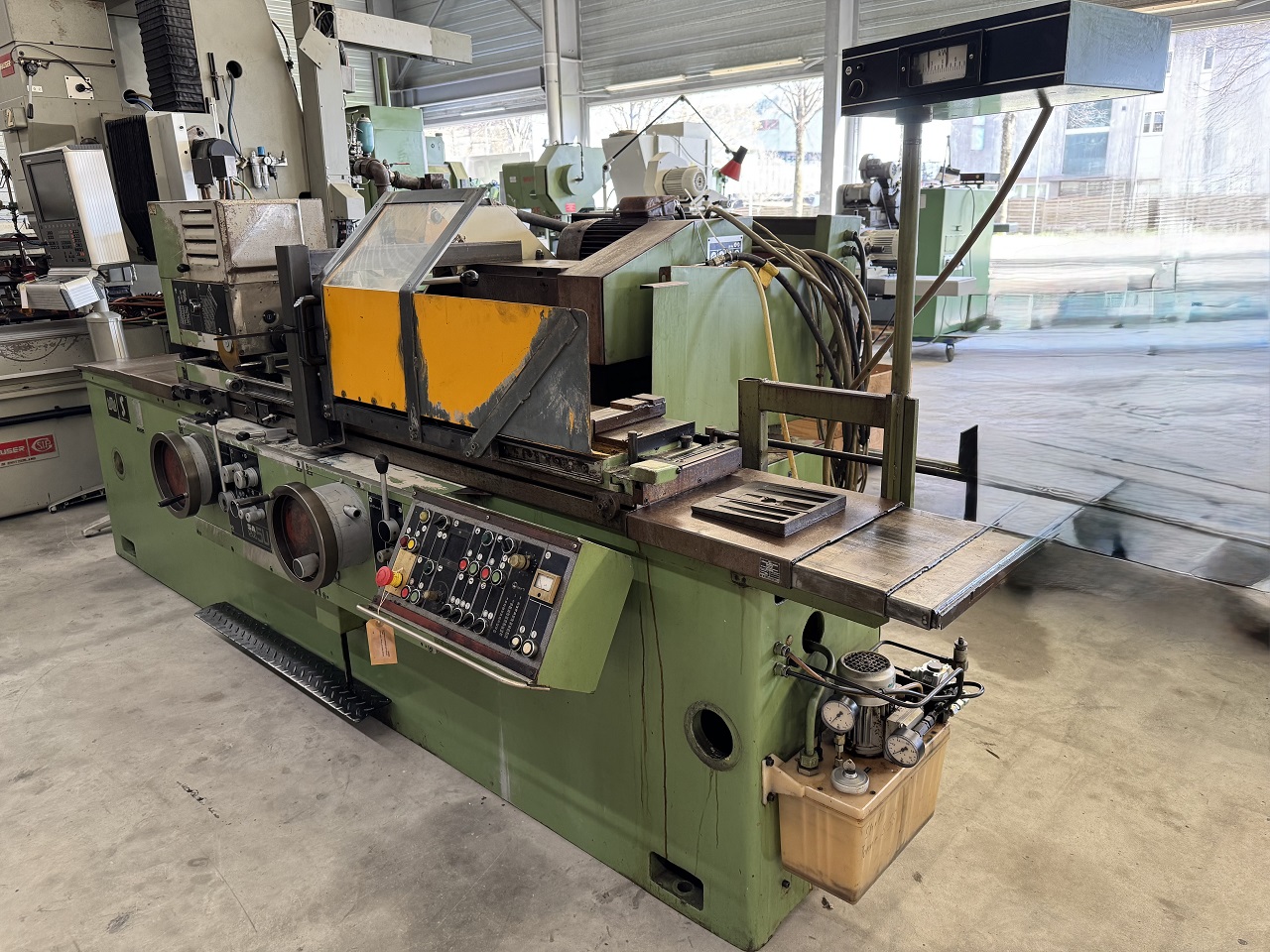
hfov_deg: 71.6
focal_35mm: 24
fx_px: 881
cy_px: 476
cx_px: 635
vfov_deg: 56.8
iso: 200
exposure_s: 1/89
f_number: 1.78
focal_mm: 6.76
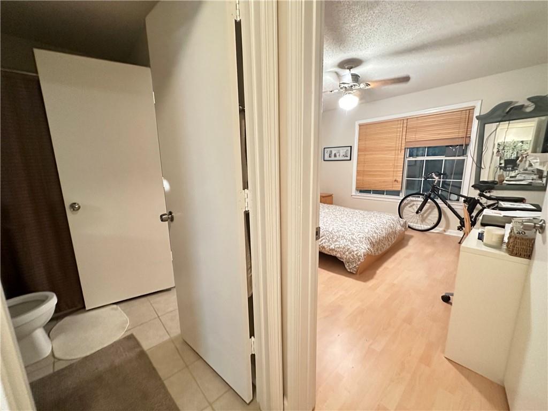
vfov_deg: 85.7
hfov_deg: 102.1
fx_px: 222
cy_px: 206
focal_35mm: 14
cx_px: 274
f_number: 2.2
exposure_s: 1/60
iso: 1250
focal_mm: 2.22
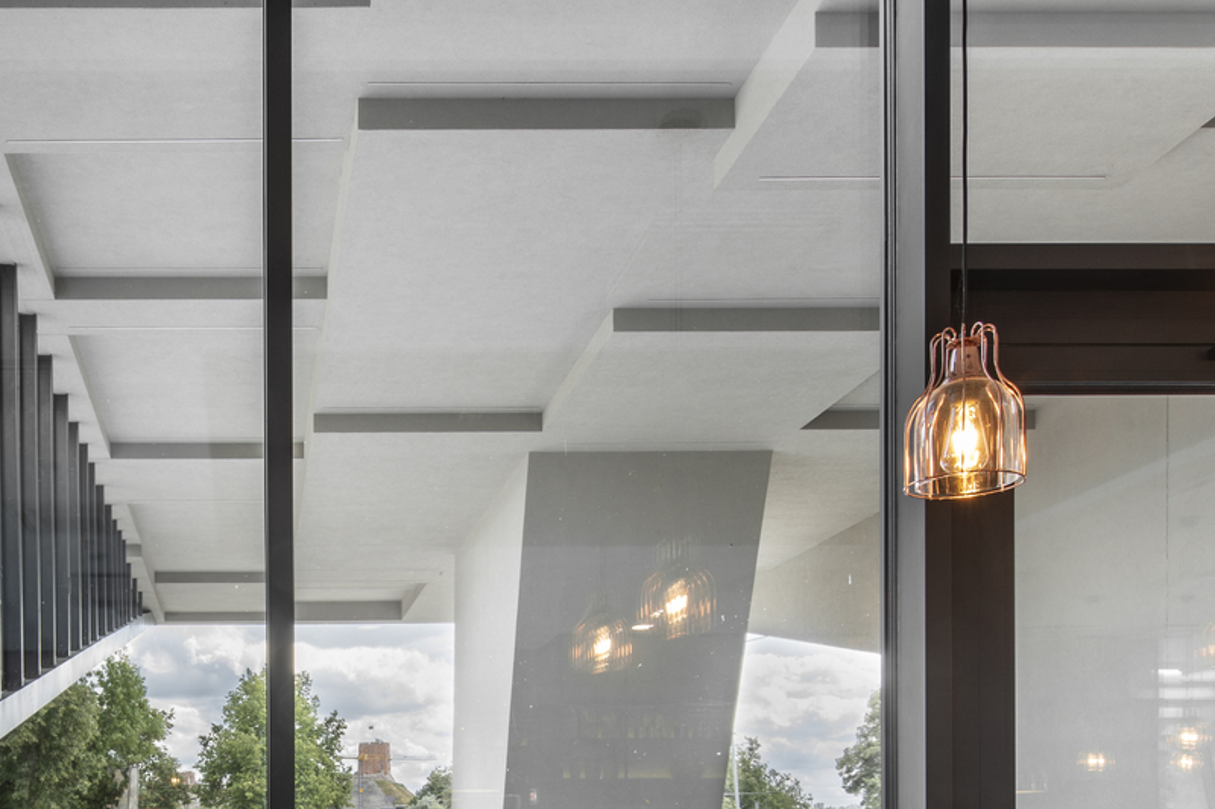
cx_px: 255
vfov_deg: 30.5
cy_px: 845
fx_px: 1350
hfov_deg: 46.1
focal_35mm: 40
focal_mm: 16
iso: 50
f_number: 11
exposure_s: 1/1.25
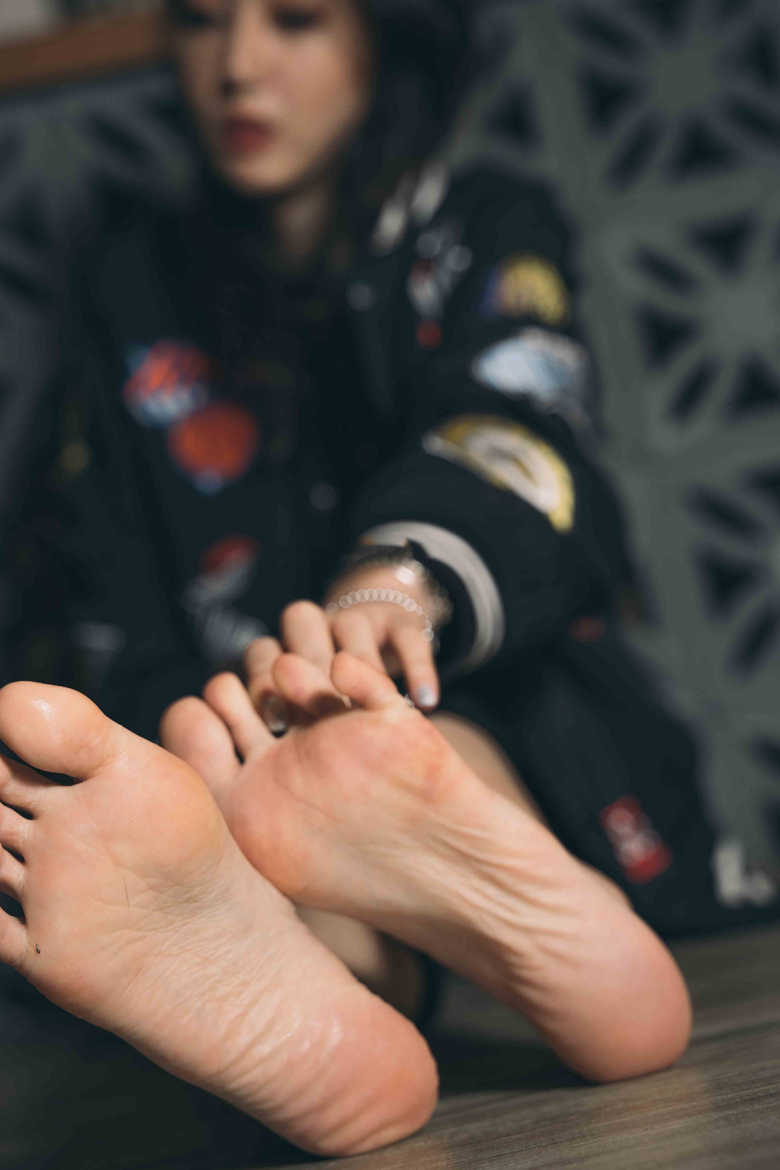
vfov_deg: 34.5
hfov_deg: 23.4
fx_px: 1885
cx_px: 346
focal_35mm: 58
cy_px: 547
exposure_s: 1/100
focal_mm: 52
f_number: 3.5
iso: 100
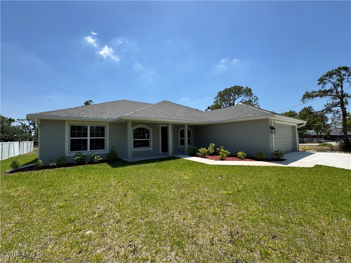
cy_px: 132
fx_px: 142
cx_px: 176
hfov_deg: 102.1
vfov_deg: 85.7
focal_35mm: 14
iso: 50
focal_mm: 2.22
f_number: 2.2
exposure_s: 1/1880
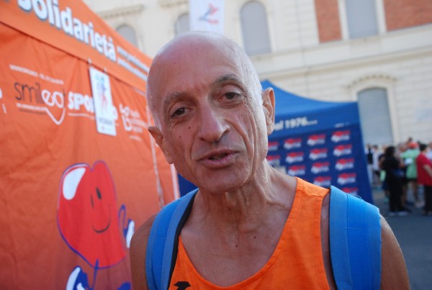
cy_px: 145
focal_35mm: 42
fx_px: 505
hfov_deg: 46.3
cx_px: 216
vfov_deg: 32.0
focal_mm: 28
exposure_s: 1/1000
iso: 1000
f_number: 4
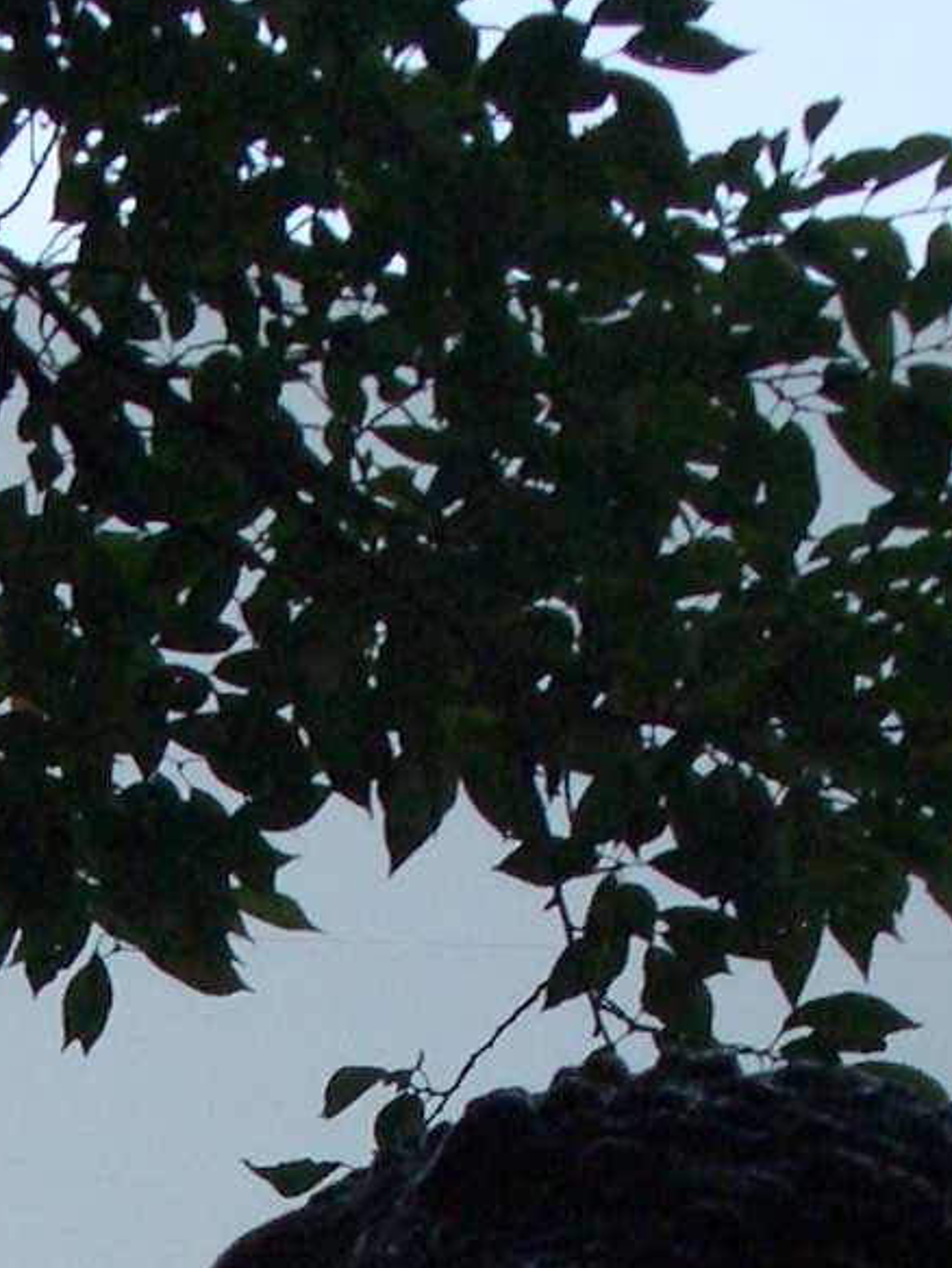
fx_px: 6300
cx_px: -339
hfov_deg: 8.5
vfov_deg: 10.8
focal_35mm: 172
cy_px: 2179
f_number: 3.1
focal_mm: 8.2
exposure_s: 1/100
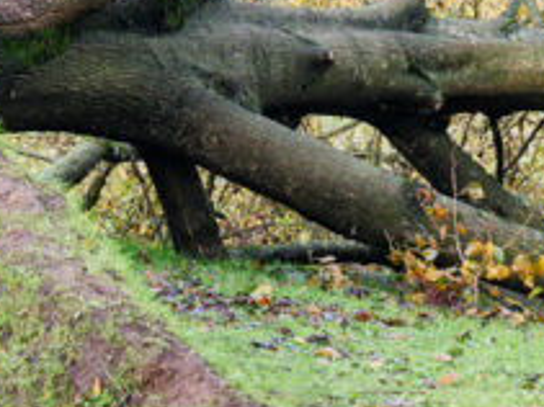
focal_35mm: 243
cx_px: 126
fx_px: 3817
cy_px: -80
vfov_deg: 6.1
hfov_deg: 8.1
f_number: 4
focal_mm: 25
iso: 200
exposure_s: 1/60
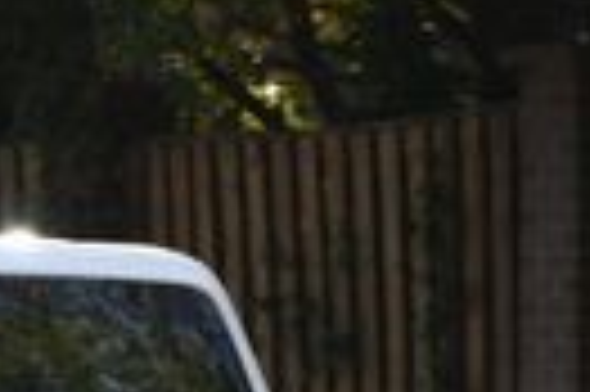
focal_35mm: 692
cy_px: 644
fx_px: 11327
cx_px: -239
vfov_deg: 2.0
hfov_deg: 3.0
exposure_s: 1/250
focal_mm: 95
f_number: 8
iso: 160
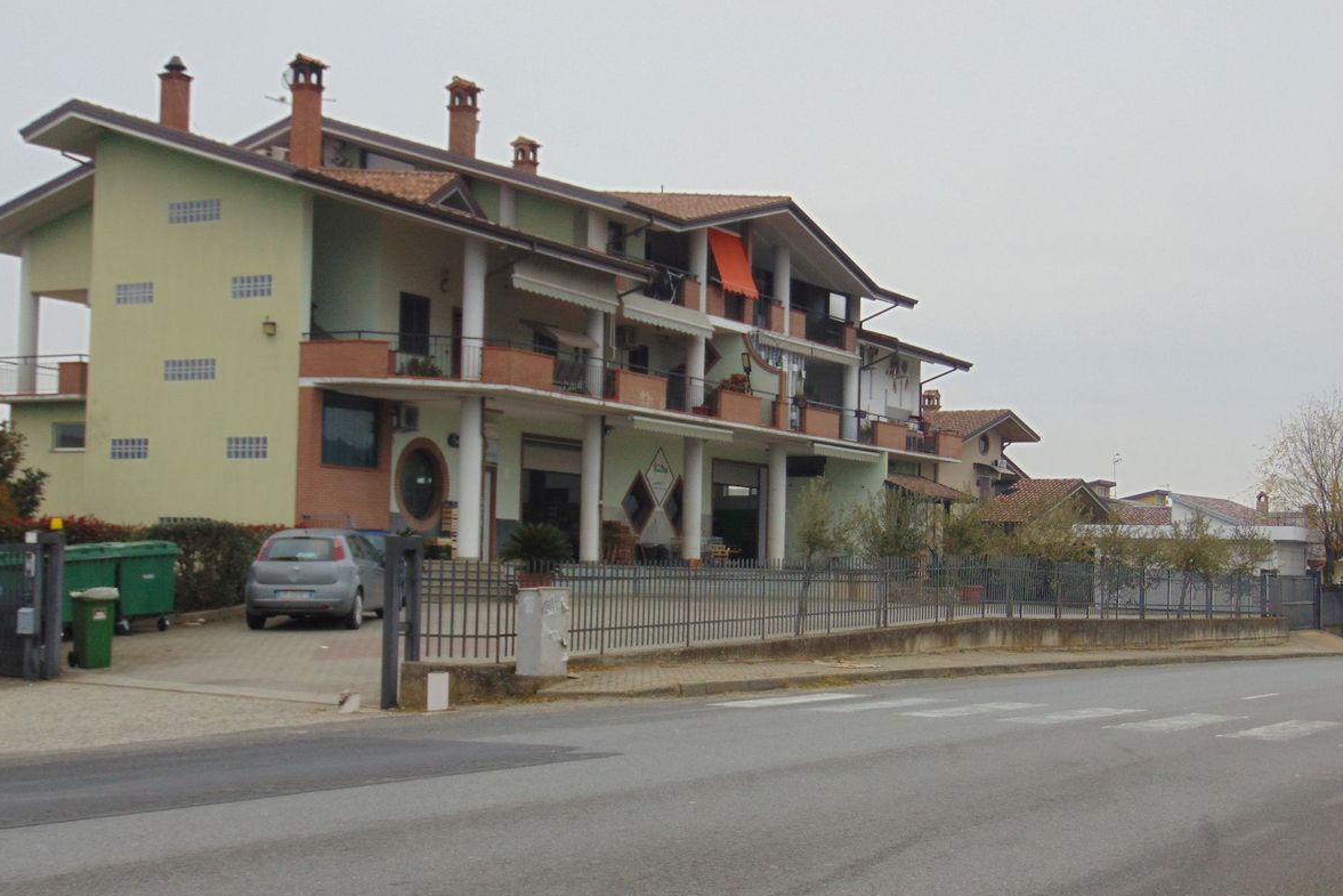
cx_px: 670
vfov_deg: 25.5
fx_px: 1977
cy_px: 494
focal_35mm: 53
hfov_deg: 37.5
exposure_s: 1/80
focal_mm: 9
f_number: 3.5
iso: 80
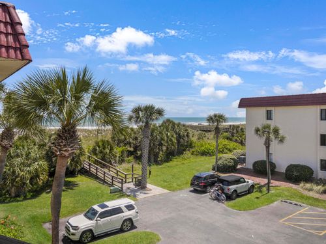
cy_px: 122
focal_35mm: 28
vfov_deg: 49.7
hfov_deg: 63.4
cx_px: 163
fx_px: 264
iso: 400
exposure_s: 1/320
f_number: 11
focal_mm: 14
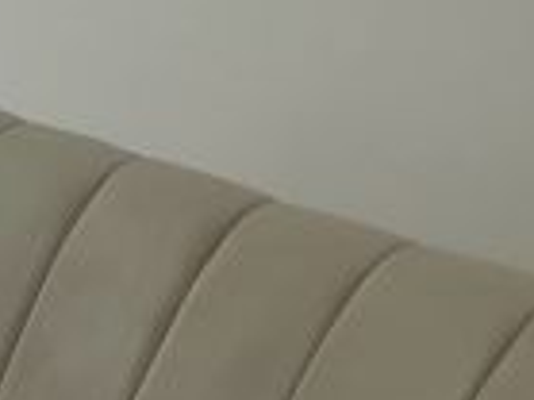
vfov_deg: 9.4
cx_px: -926
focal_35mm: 144
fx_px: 2219
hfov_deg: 10.7
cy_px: 896
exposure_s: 1/100
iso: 62
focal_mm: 5.43
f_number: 1.89
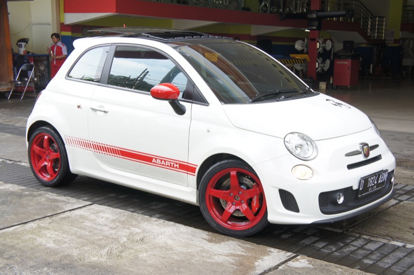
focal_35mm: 52
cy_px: 139
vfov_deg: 25.9
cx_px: 210
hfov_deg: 38.2
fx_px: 597
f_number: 5.6
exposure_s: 1/80
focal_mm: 34
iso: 200
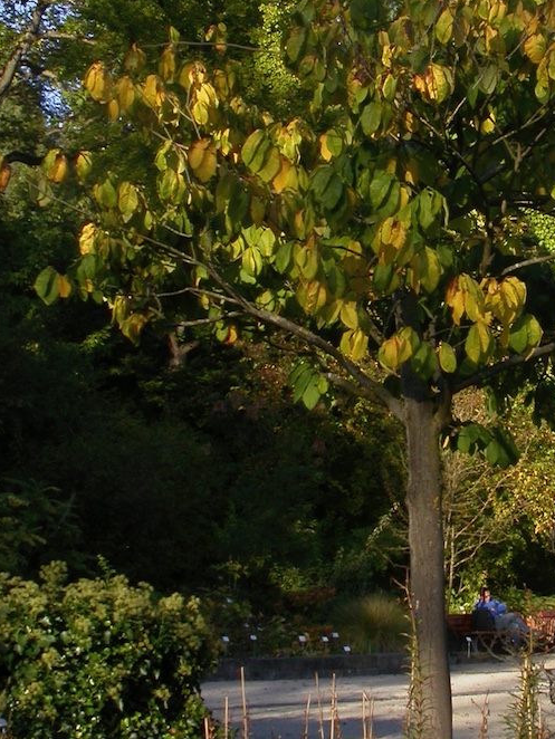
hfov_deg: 16.9
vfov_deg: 22.5
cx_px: 442
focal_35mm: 87
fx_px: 1859
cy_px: 284
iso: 100
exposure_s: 1/150
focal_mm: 9.3
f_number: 5.6
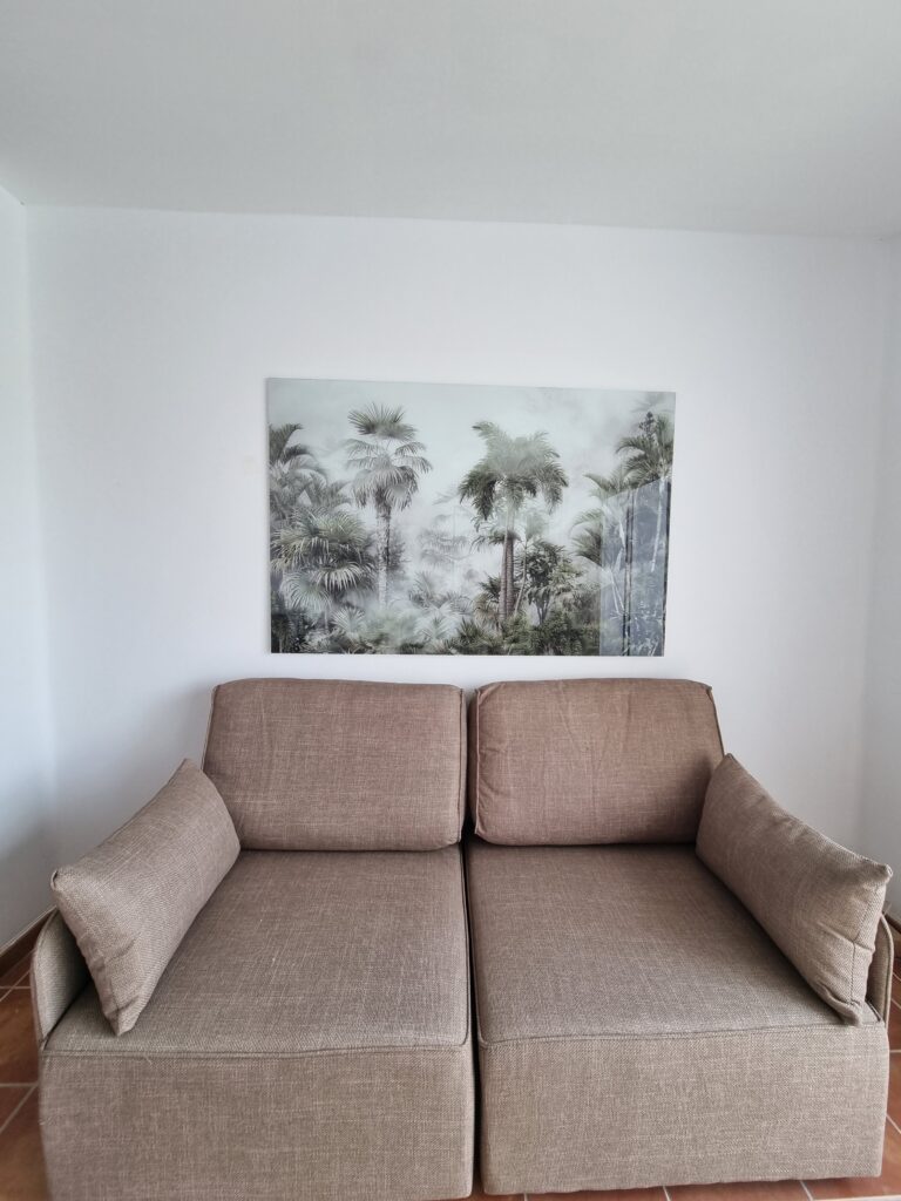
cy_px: 600
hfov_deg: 89.9
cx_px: 450
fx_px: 451
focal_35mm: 13
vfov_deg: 106.2
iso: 64
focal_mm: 2.2
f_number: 2.2
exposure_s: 1/50
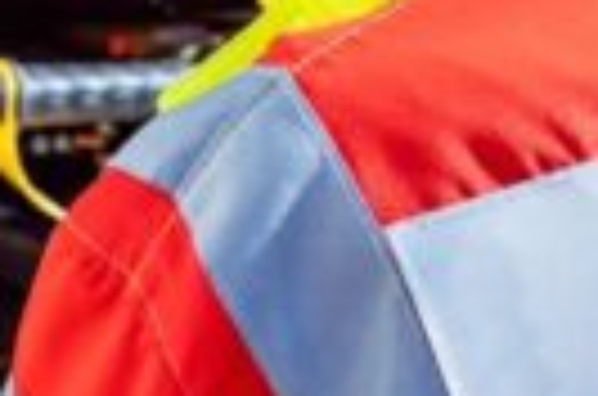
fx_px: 2303
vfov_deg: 9.3
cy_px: -374
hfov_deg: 14.6
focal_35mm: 139
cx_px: 0
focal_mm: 24
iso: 100
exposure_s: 1/500
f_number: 4
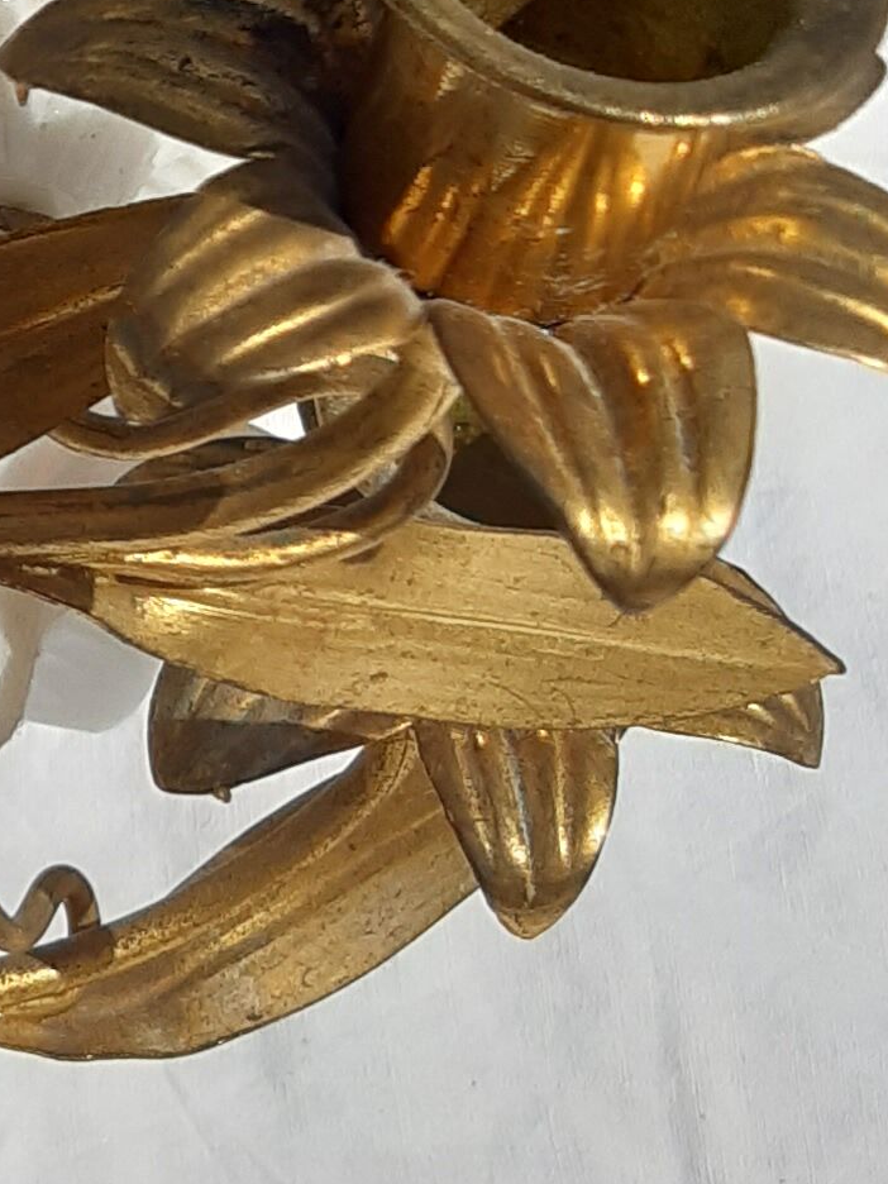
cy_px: 183
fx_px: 4378
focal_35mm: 128
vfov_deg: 15.3
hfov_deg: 10.9
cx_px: -681
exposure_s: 1/6410
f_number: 1.7
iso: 40
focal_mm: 3.92
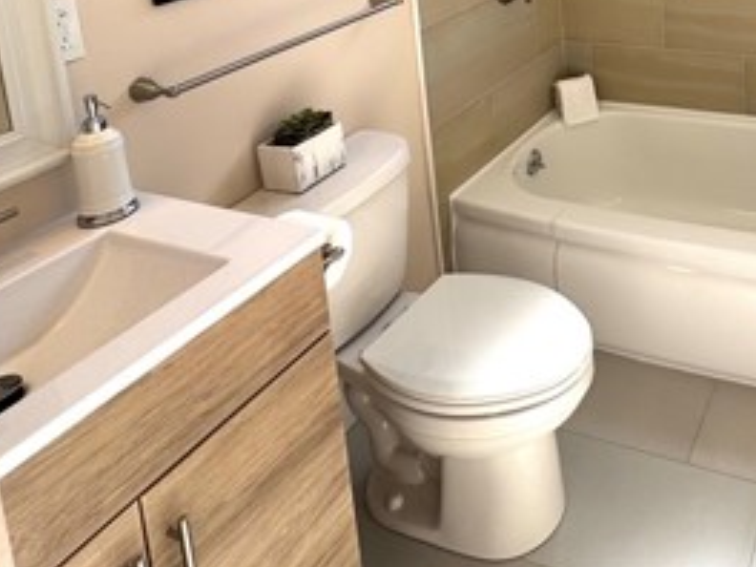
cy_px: -112
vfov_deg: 33.9
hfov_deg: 48.0
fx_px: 743
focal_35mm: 34
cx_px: 690
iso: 40
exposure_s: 1/241
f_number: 2.2
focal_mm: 2.22
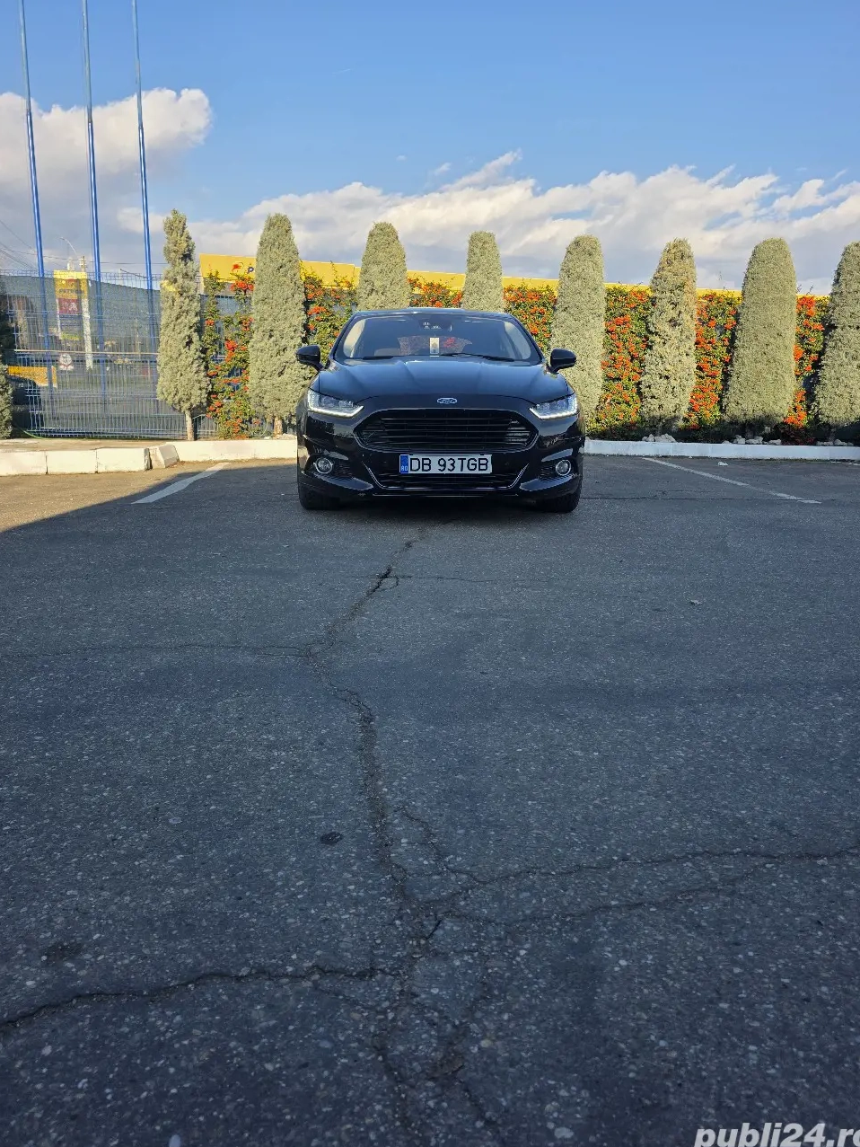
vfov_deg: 71.6
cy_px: 563
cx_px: 433
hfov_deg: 56.8
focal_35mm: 24
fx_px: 795
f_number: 1.7
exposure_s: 1/3333
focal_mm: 6.3
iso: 80
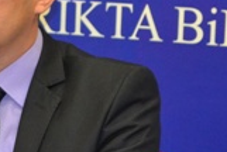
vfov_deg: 4.2
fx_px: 2066
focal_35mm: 327
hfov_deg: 6.2
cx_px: -106
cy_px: 108
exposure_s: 1/60
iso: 2000
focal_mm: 55
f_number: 5.6
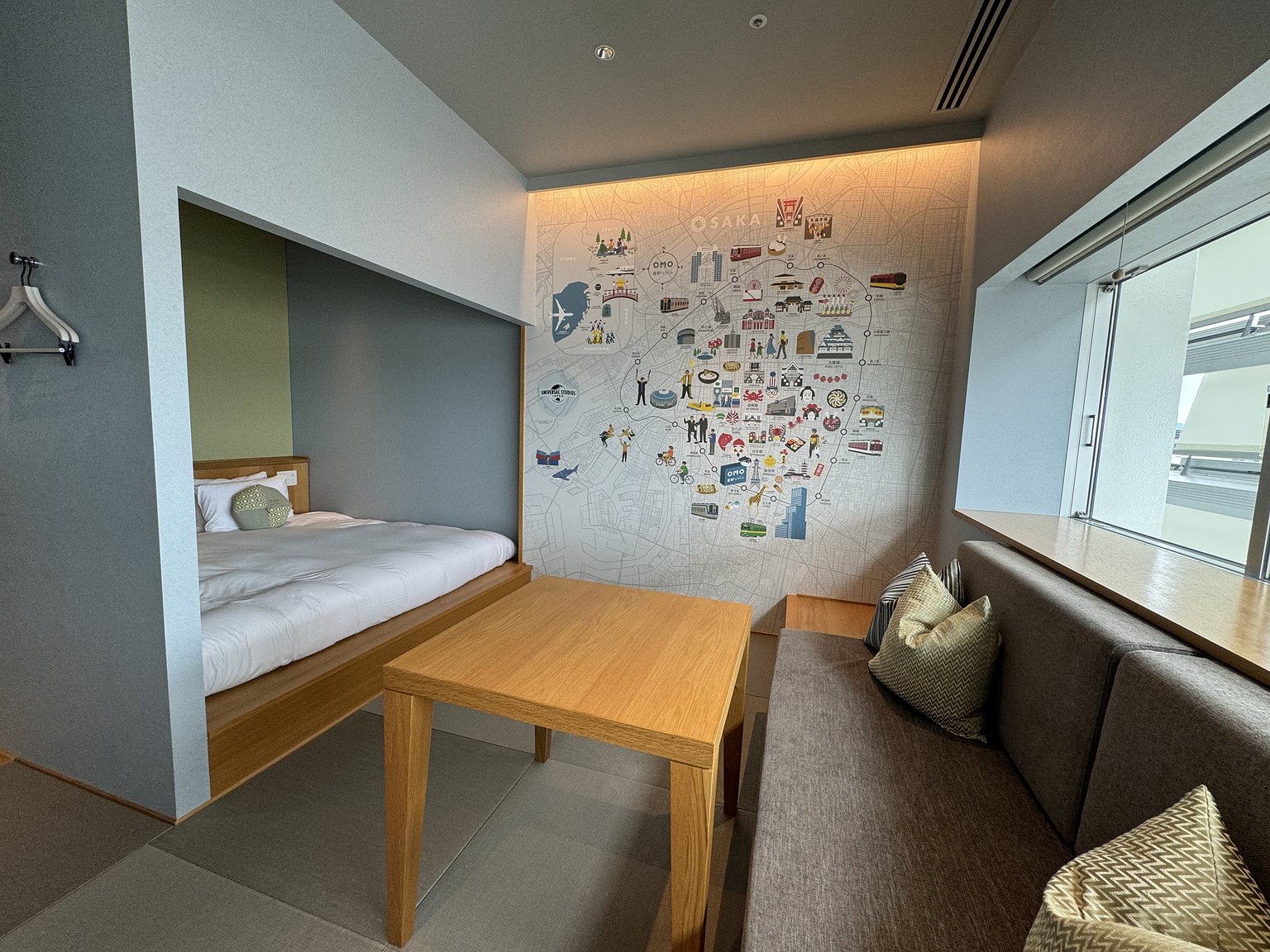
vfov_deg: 85.7
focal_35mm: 14
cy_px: 476
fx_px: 514
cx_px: 635
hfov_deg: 102.1
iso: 125
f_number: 2.2
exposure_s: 1/120
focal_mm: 2.22
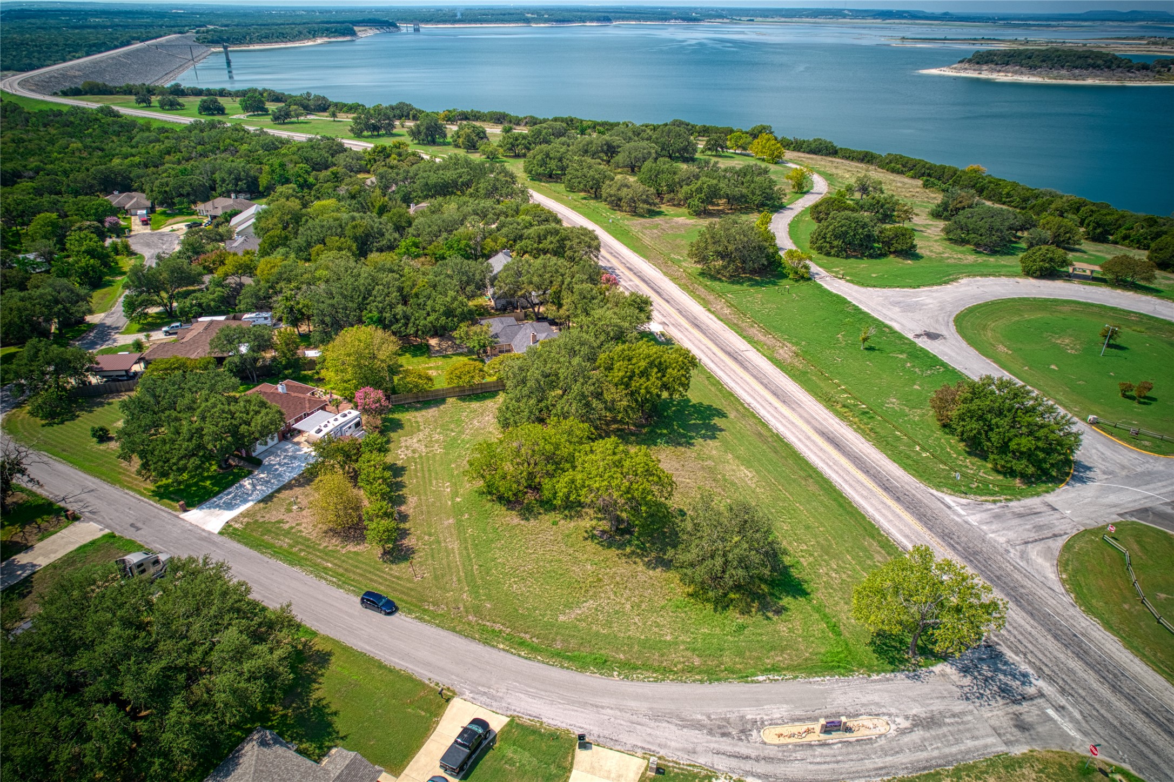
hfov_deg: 78.6
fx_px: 717
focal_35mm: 22
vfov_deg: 57.2
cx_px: 587
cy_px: 391
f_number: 2.8
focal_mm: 8.38
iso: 100
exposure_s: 1/90
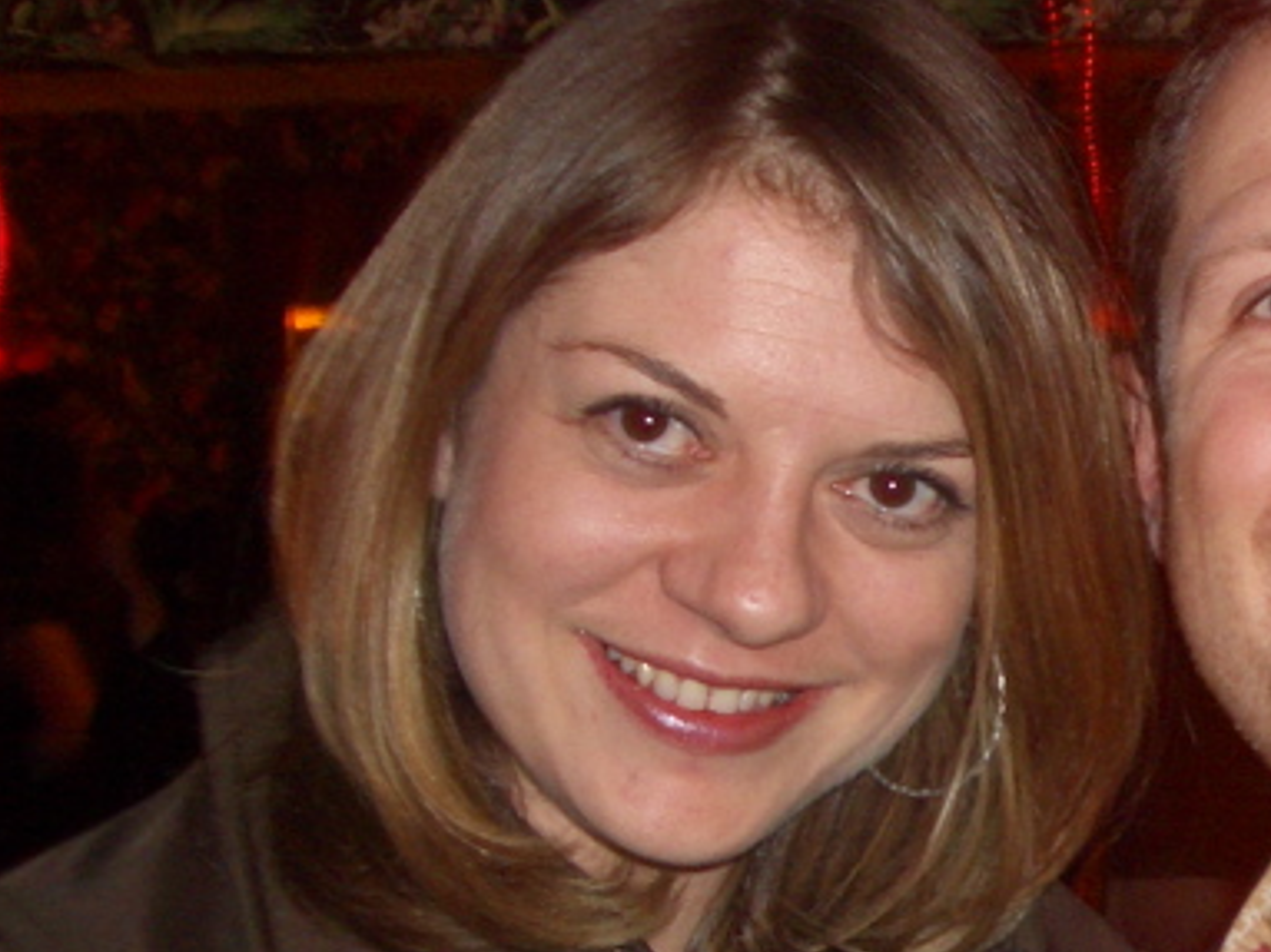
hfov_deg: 23.9
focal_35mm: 78
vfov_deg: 18.7
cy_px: 728
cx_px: 1293
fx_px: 2863
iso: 100
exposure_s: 2
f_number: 2.6
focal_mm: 5.8
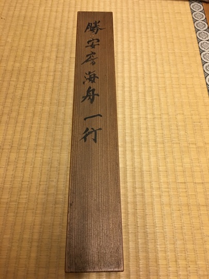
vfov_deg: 61.7
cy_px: 140
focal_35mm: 29
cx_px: 104
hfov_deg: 48.2
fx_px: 233
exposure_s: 1/15
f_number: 2.2
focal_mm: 4.15
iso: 80
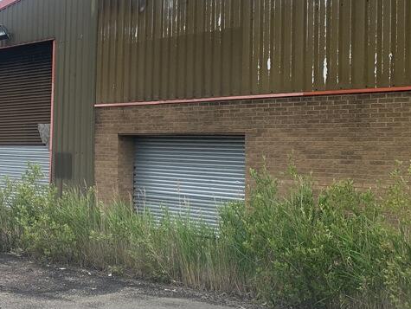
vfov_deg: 26.1
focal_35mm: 56
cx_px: -7
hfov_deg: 31.5
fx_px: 665
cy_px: 138
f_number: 1.8
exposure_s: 1/2421
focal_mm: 4.25
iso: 25
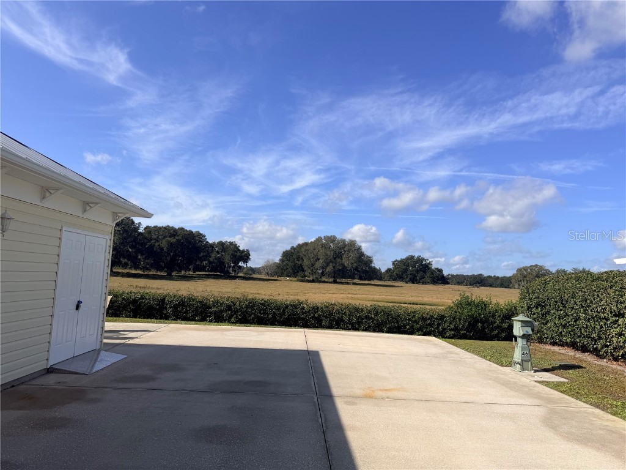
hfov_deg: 71.6
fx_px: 434
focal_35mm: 24
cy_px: 235
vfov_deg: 56.8
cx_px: 313
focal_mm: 6.76
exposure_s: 1/7353
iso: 80
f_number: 1.78
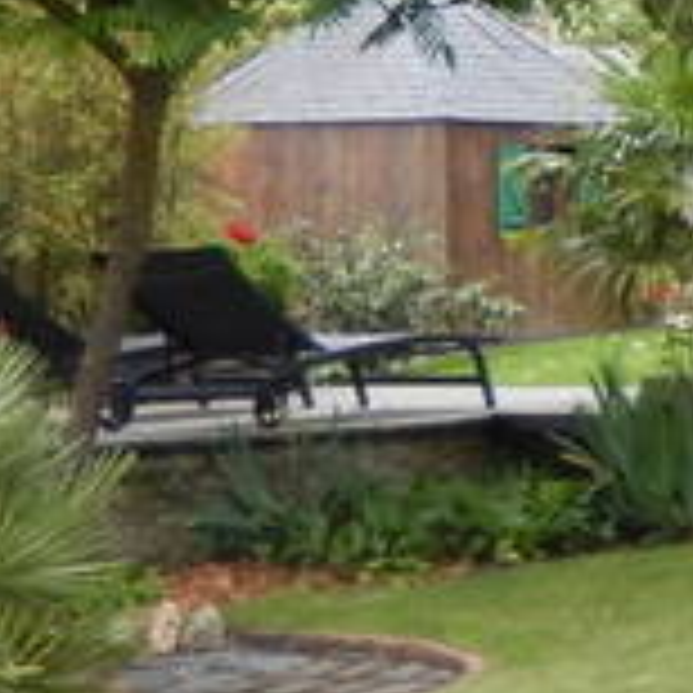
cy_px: -50
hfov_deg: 10.4
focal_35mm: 145
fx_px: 3284
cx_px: 1683
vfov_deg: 11.9
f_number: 3.8
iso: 400
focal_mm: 5.7
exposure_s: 1/500
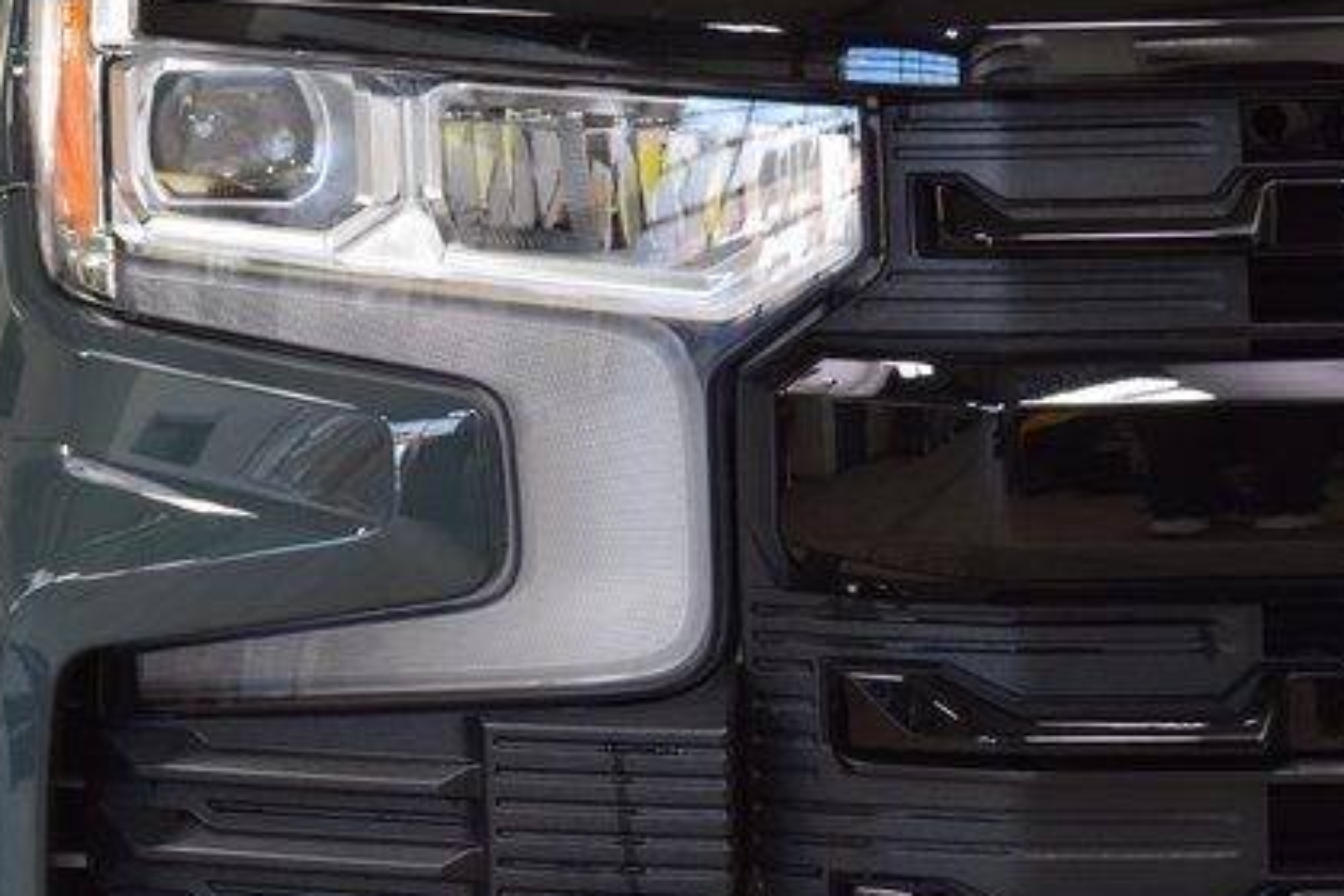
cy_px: 338
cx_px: 390
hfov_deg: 12.8
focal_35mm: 160
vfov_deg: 8.6
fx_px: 5973
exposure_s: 1/30
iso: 1250
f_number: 7.1
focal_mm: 70
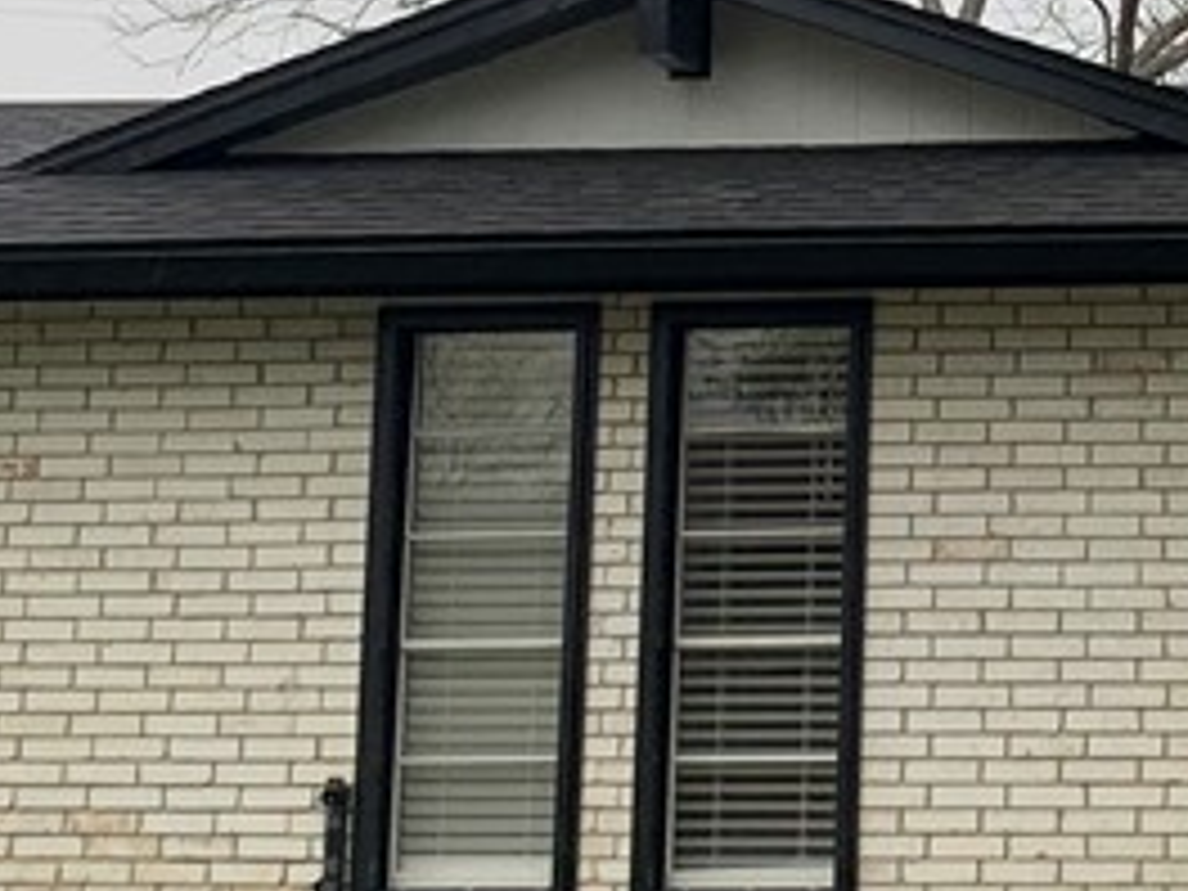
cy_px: 0
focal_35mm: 101
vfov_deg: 14.4
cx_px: 1264
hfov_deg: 18.8
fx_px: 3466
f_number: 1.8
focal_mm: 4.25
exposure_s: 1/180
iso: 25
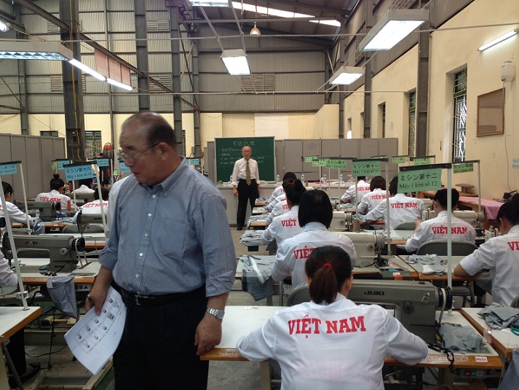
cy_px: 200
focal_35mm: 34
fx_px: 510
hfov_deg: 53.9
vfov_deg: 41.8
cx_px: 260
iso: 50
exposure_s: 1/30
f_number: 2.4
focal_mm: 4.13
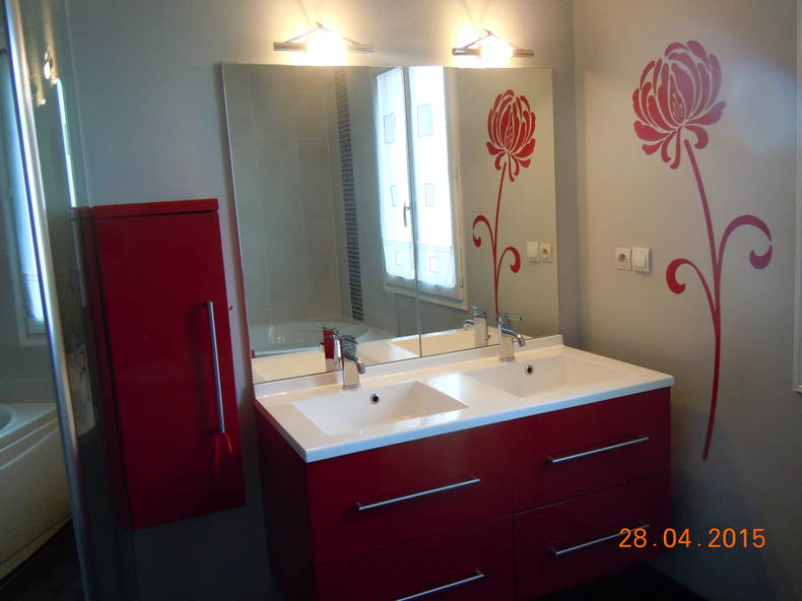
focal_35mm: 30
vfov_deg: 46.8
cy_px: 300
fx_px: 695
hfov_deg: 60.0
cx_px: 401
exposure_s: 1/50
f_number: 3.5
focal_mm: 5.4
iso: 400
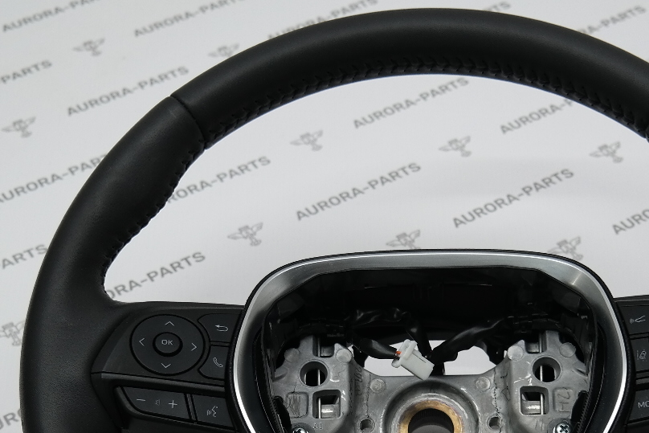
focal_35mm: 77
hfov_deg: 26.3
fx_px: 1388
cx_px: 392
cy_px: 381
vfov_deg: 17.5
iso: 200
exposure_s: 1/100
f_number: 4
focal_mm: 24
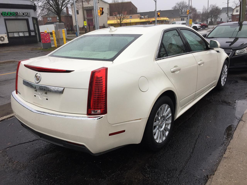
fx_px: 207
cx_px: 124
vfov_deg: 48.2
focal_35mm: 29
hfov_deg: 61.7
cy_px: 92
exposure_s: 1/170
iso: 32
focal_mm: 4.15
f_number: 2.2
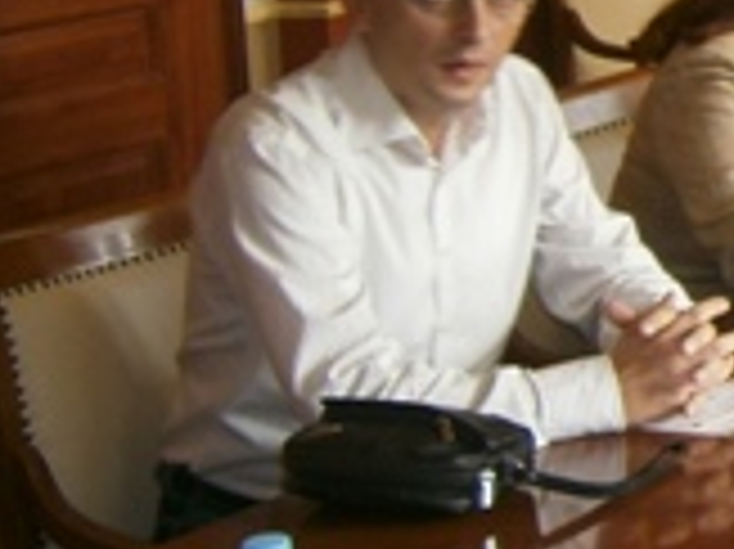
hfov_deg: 13.9
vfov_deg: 11.8
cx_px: 1427
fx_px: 2585
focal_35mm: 122
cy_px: -135
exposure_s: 1/30
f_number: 2.9
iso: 80
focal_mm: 5.5
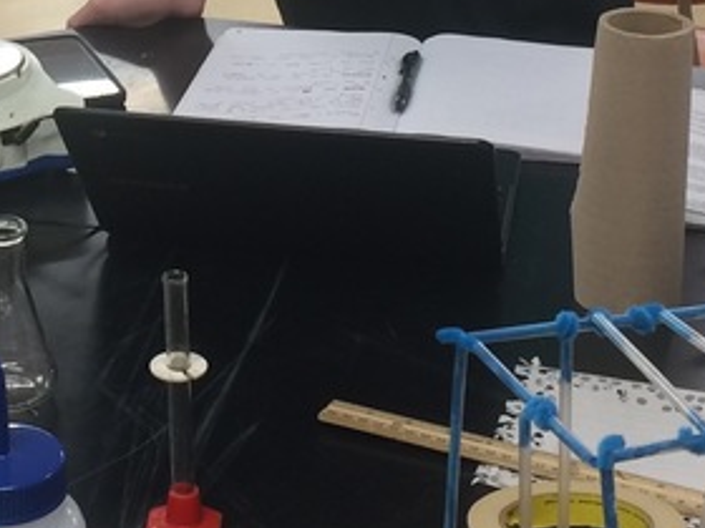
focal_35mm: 106
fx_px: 2159
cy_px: -121
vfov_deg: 13.5
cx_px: 138
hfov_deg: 18.4
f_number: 2.2
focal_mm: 4.15
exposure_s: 1/30
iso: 40
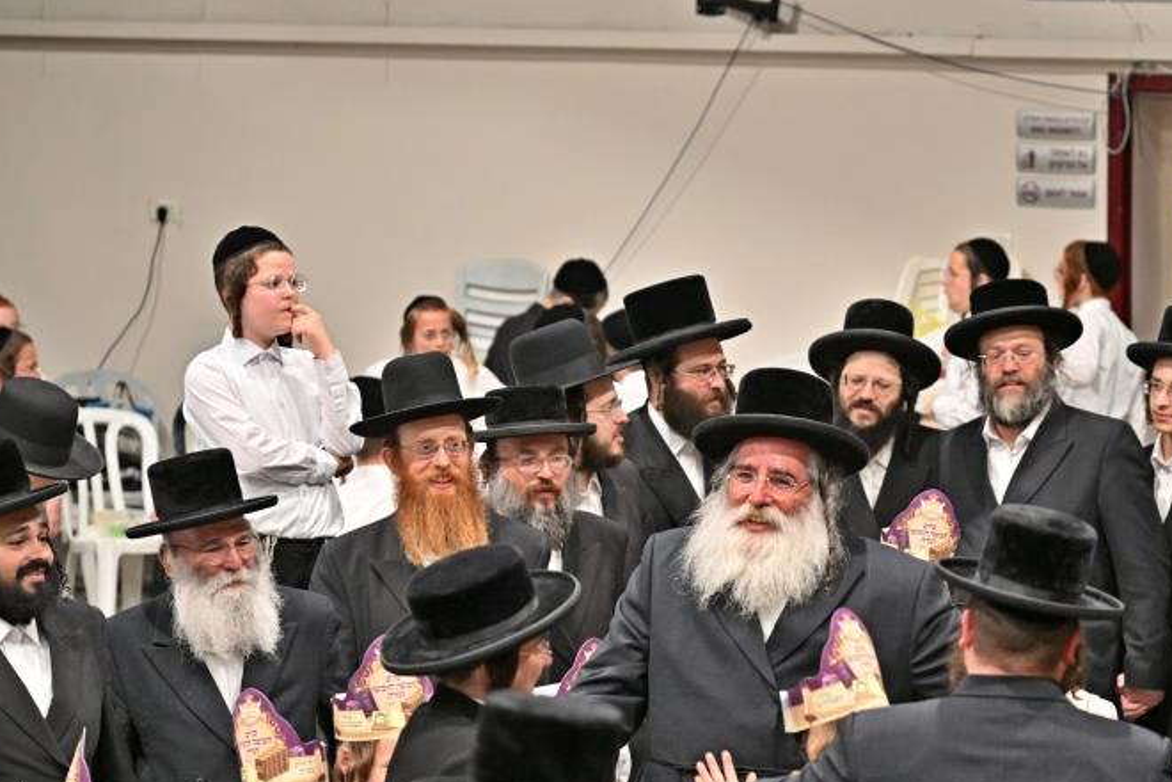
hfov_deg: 12.6
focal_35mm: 163
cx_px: 824
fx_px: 5306
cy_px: 603
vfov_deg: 8.4
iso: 1250
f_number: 4
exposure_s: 1/160
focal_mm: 105
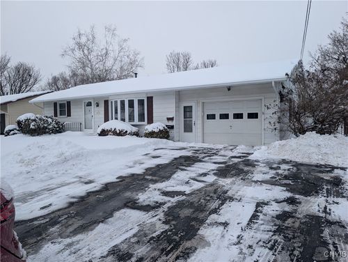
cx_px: 174
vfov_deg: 56.9
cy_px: 131
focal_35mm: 24
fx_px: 242
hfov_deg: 71.5
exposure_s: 1/1404
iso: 26
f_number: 1.68
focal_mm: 6.9
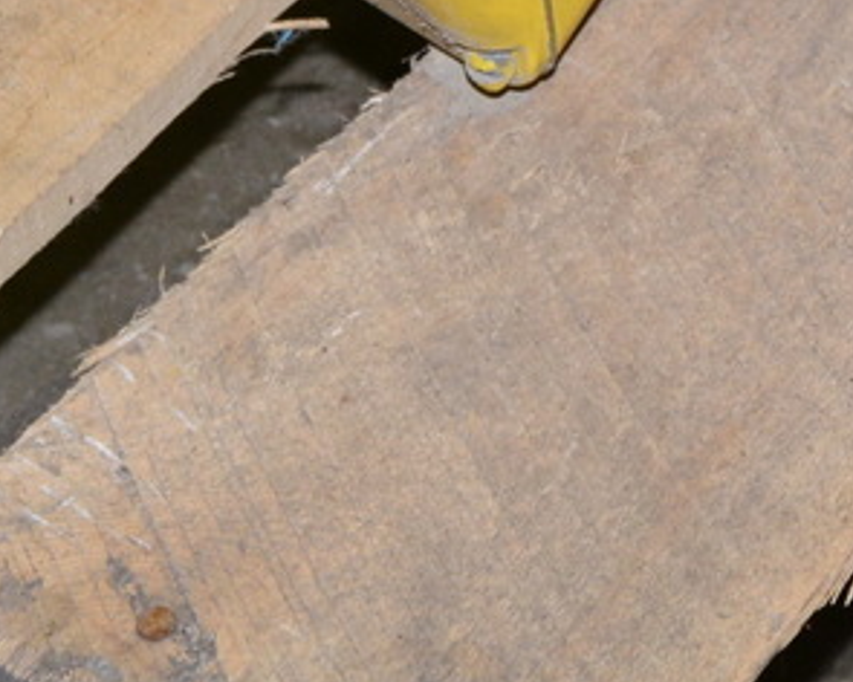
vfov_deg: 4.2
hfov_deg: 5.3
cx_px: 824
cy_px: -910
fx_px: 9207
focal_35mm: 365
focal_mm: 45
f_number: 7.1
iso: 800
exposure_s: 1/60
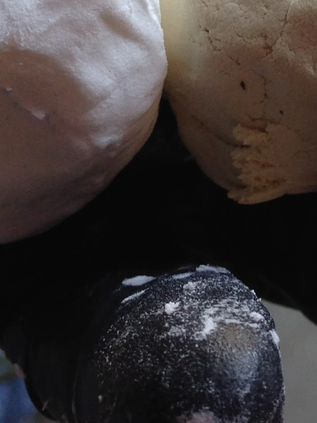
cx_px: 315
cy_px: -70
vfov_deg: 16.7
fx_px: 1379
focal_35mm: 113
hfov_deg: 12.9
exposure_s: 1/60
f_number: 2.4
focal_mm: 4.12
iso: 64
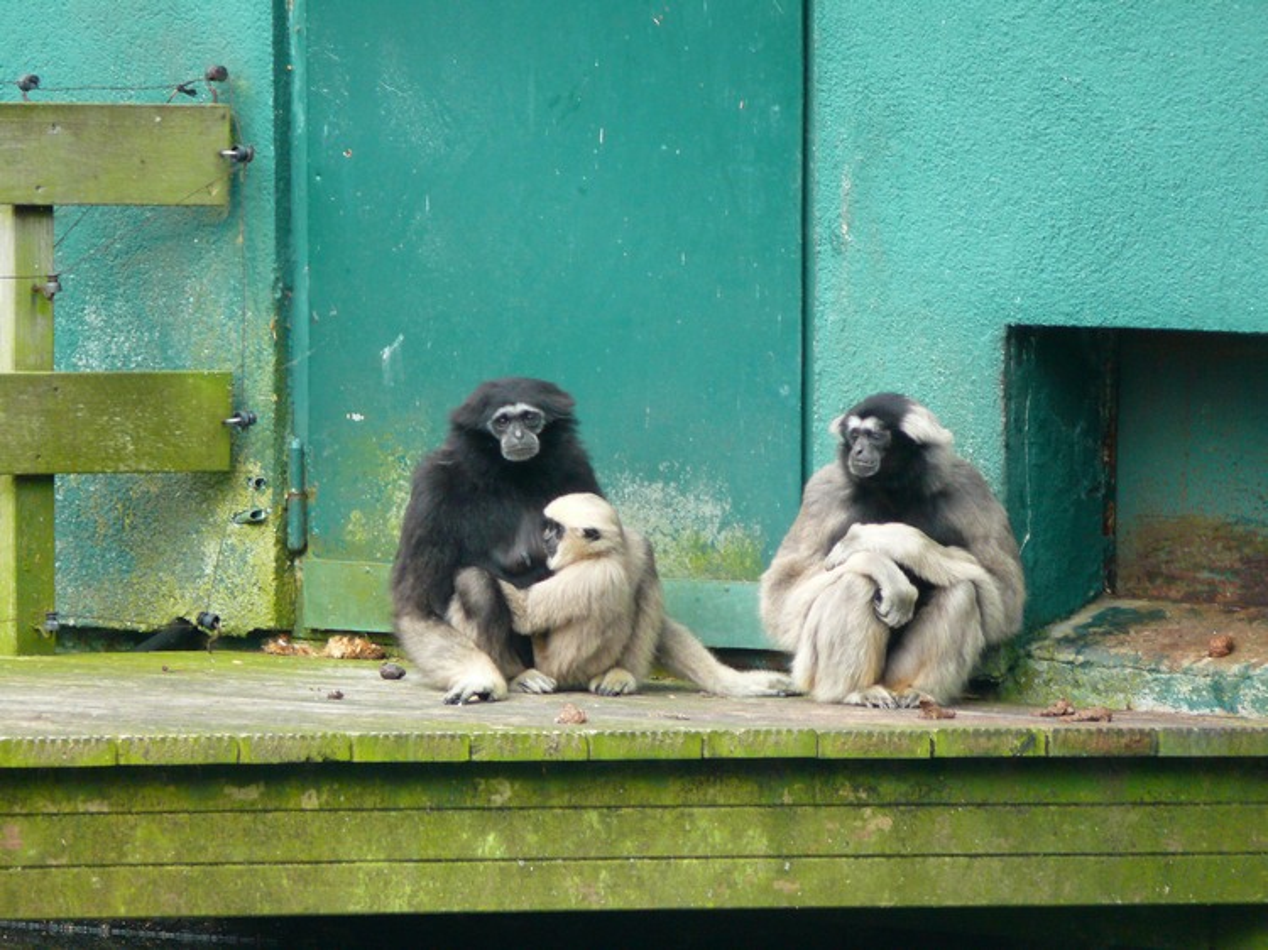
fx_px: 15380
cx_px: 634
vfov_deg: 3.5
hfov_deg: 4.7
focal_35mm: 420
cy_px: 475
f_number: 3.7
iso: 320
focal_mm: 88.8
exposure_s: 1/60
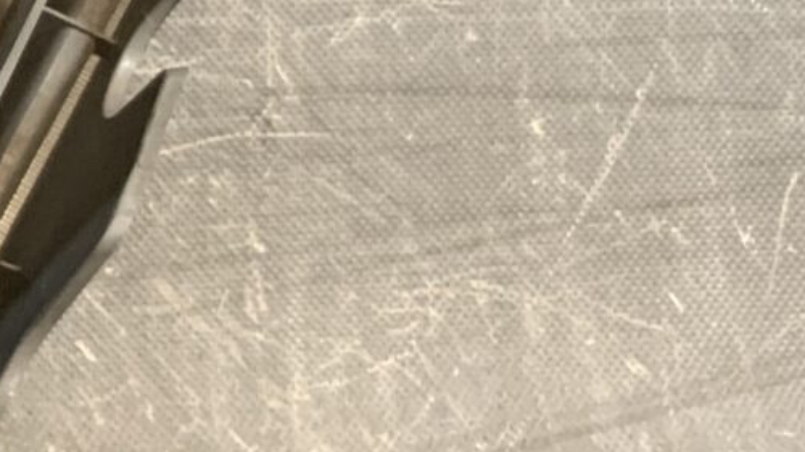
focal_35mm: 145
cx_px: -890
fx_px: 3094
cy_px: -339
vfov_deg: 8.1
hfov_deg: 12.7
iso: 160
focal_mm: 4.25
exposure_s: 1/60
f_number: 1.8
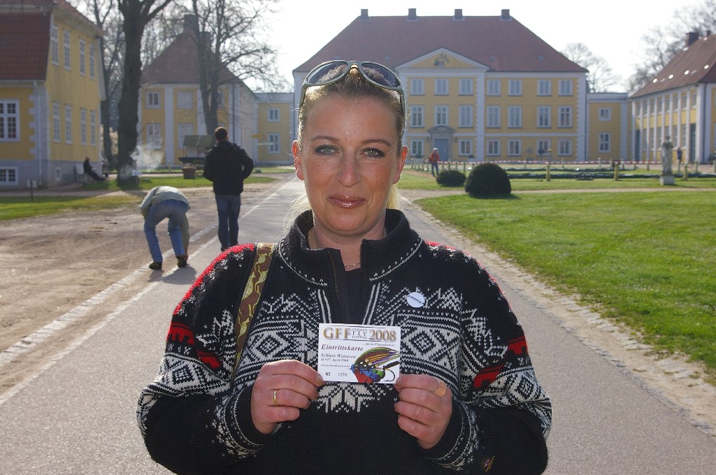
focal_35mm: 57
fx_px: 1132
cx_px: 358
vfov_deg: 23.7
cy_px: 238
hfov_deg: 35.1
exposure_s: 1/180
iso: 200
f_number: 9.5
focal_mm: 38
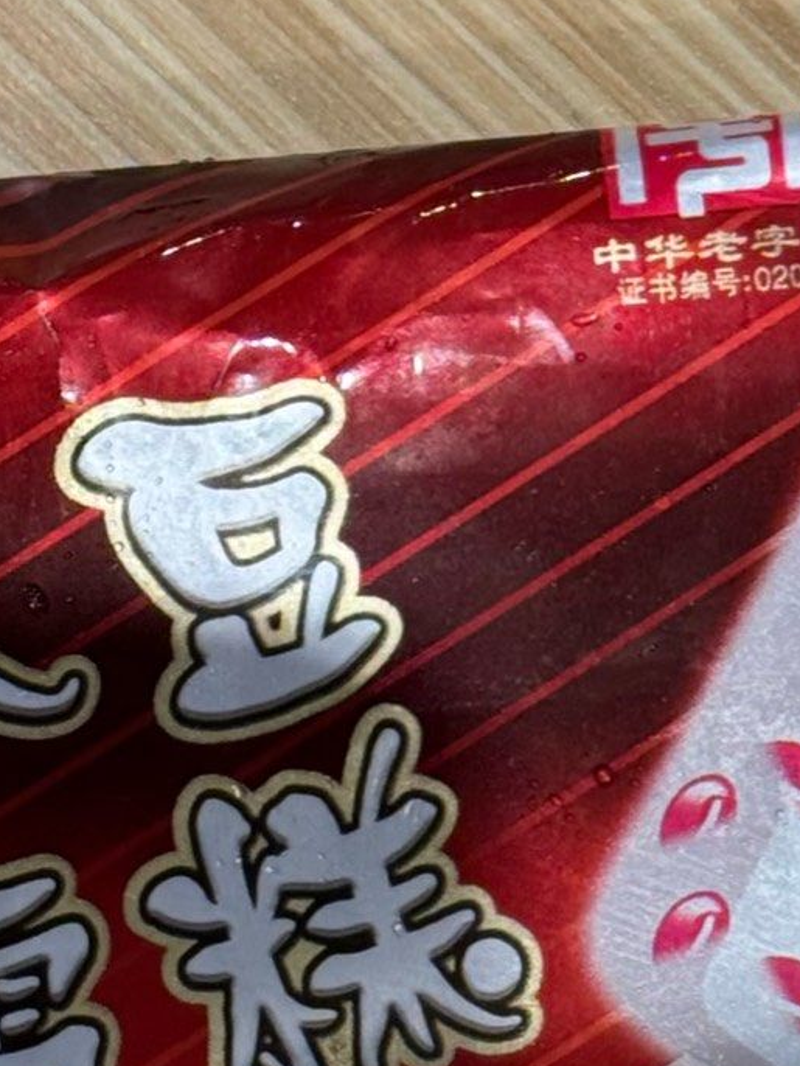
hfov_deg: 7.8
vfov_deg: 10.3
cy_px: 421
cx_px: 466
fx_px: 5882
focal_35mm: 191
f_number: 1.78
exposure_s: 1/100
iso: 50
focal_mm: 6.76
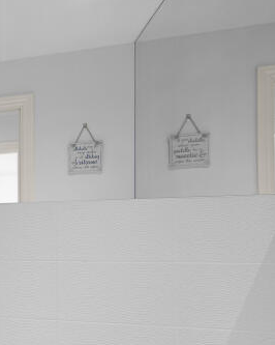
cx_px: -159
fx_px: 530
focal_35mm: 52
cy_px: 261
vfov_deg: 35.2
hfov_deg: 22.6
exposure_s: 1/6
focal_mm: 18
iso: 80
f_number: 5.6
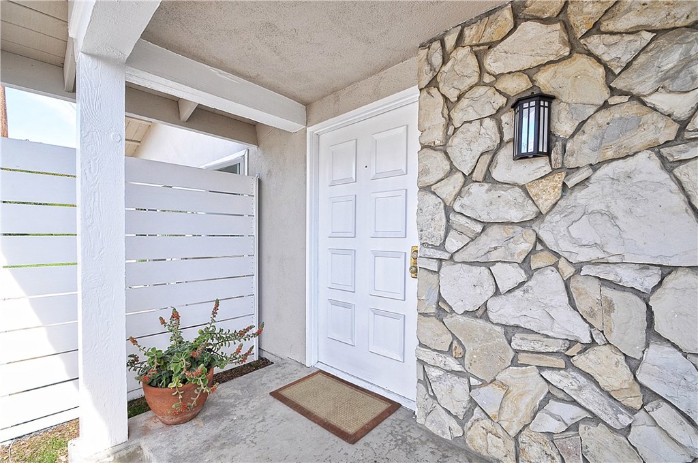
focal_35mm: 15
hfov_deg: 100.5
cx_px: 349
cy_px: 232
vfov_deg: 77.2
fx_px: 290
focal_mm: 10
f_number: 10
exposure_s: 1/60
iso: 200
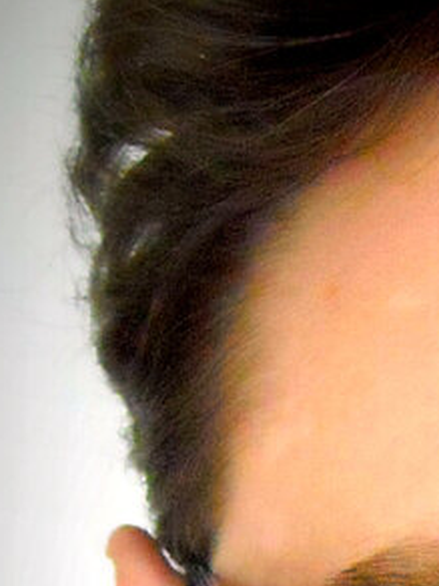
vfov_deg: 13.3
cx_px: 714
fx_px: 2435
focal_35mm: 144
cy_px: 749
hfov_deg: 9.9
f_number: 2.8
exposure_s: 1/54
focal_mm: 5.7
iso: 800
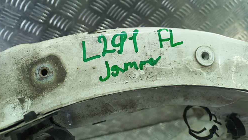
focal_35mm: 28
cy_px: 48
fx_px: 184
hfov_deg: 67.9
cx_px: 125
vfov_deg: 41.0
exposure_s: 1/50
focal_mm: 4.6
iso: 50
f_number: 1.8
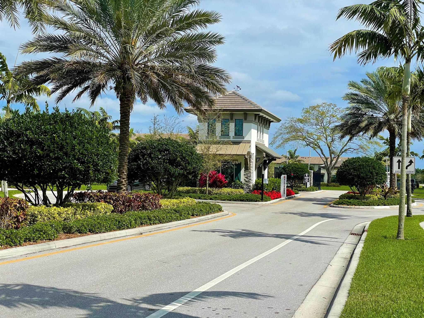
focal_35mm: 52
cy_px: 159
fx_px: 637
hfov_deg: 36.8
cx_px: 212
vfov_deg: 28.0
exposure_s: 1/2817
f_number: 2
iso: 25
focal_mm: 6
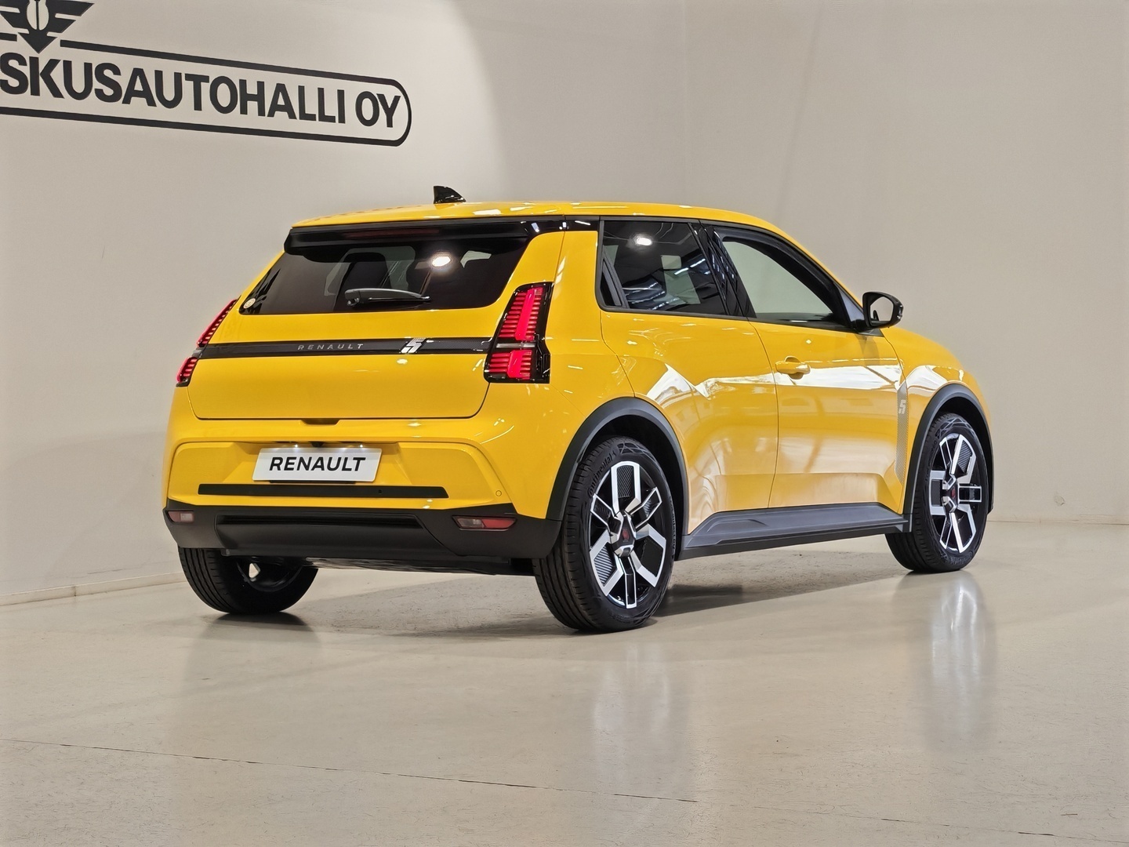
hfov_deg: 23.3
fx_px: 2740
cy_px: 424
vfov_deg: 17.6
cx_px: 564
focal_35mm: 84
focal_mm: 5.4
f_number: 1.6
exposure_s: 1/100
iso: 80
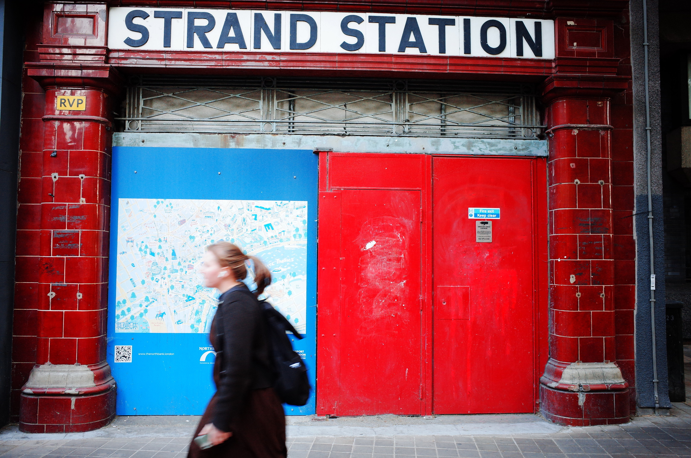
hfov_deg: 65.6
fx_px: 536
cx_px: 346
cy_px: 229
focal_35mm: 28
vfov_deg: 46.2
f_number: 2.8
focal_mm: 18.3
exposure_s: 1/60
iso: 560
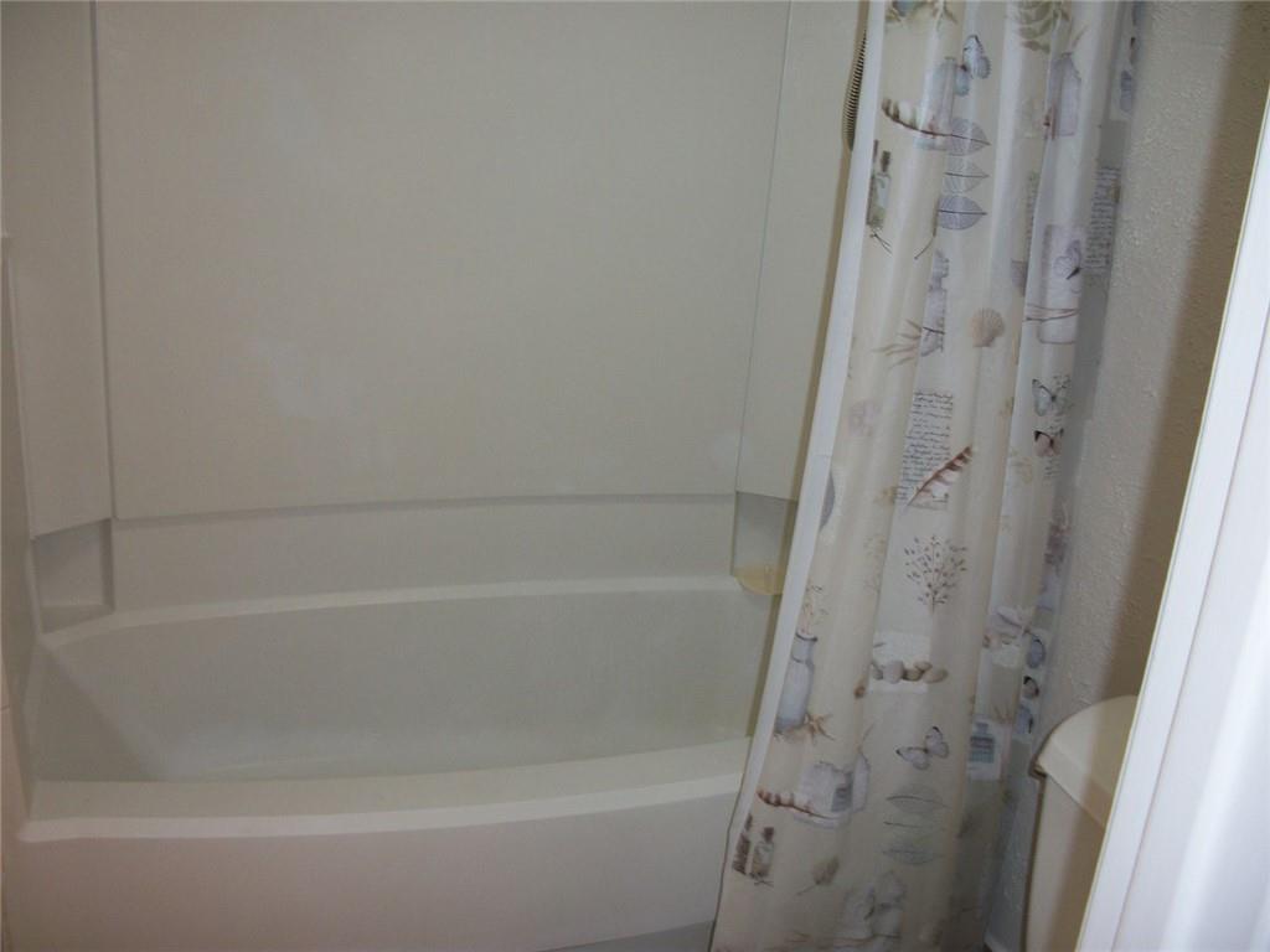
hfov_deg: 52.6
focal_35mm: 35
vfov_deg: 40.7
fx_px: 1284
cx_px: 635
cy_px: 476
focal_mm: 6.3
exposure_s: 1/40
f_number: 3.1
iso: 80
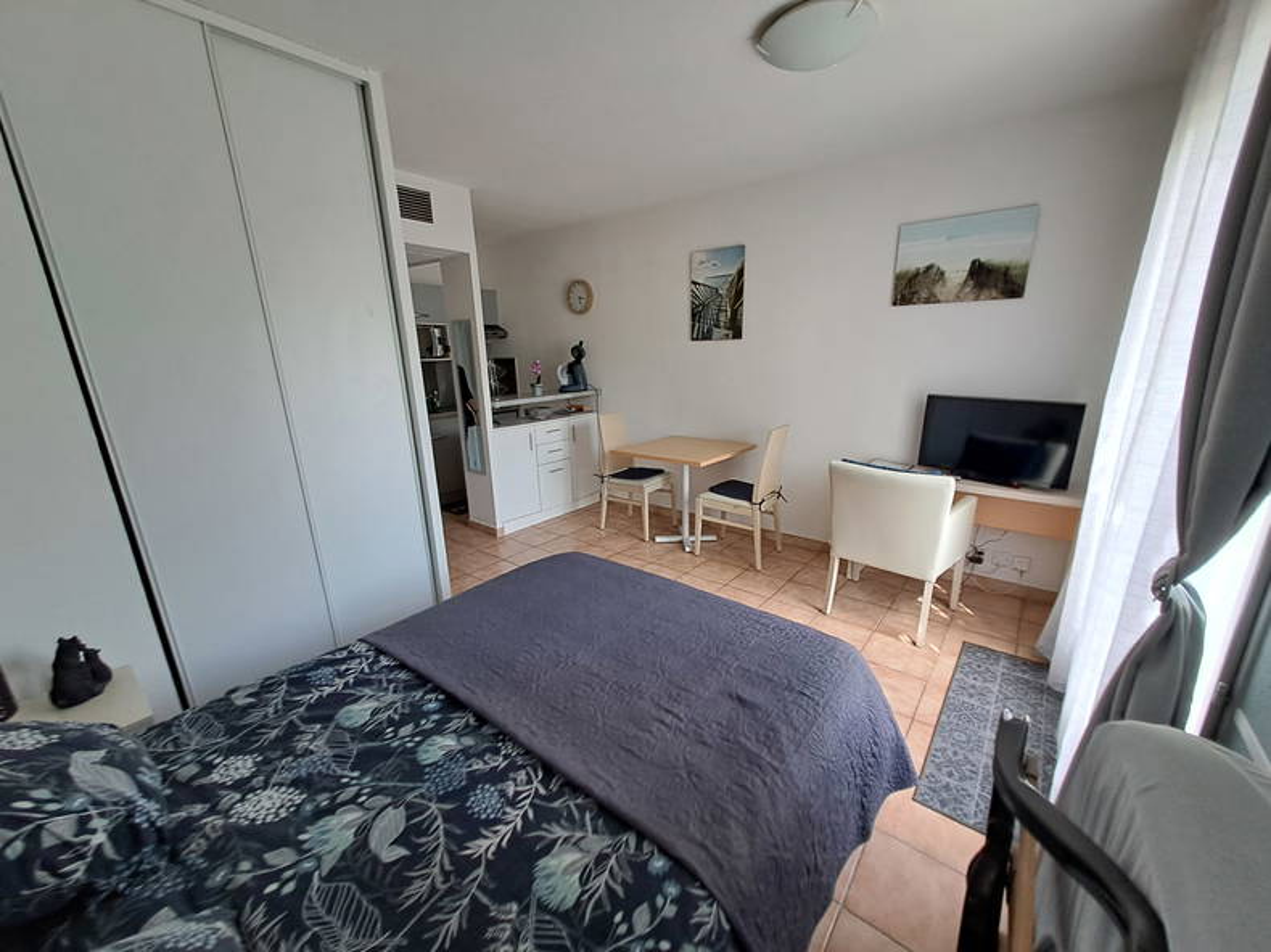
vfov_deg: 89.9
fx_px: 477
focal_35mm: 13
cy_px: 476
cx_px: 636
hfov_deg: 106.2
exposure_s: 1/40
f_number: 2.2
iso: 64
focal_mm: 1.42
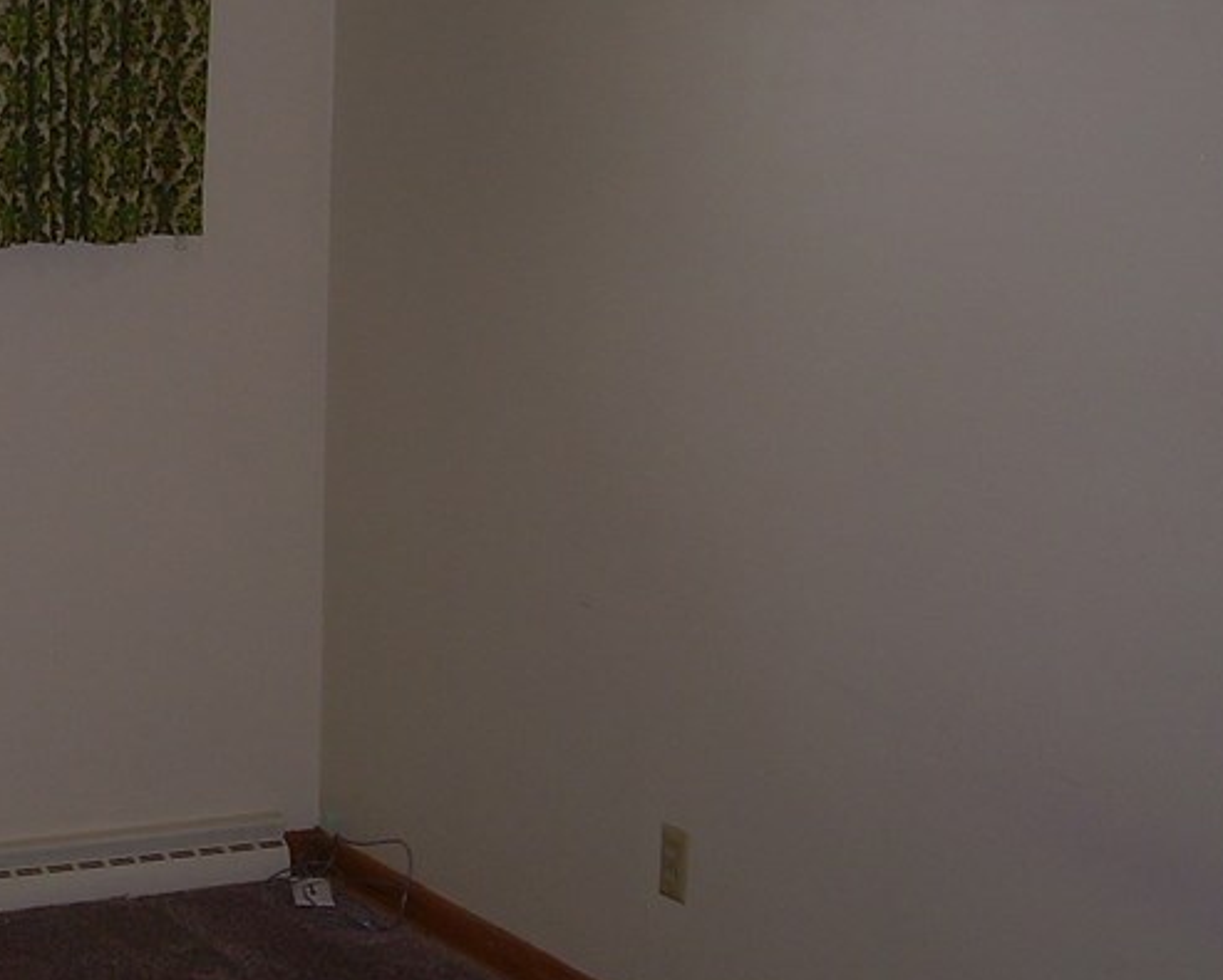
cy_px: 233
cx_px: 109
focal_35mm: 77
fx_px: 2789
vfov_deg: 19.8
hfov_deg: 24.0
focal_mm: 6.3
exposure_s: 1/60
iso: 50
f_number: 2.8
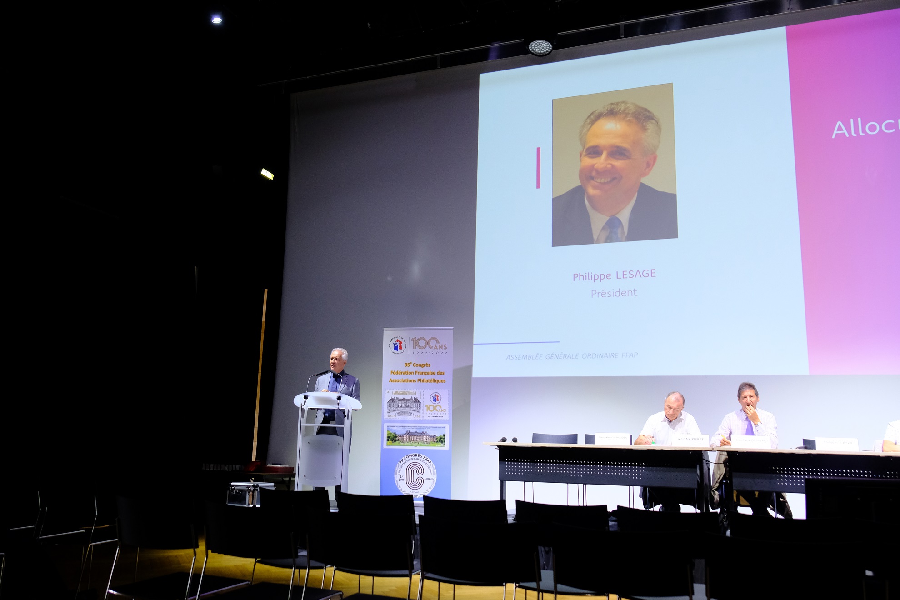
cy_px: 300
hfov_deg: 63.7
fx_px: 725
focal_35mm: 29
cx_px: 450
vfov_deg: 45.0
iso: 1600
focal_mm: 19.5
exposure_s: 1/70
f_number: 4
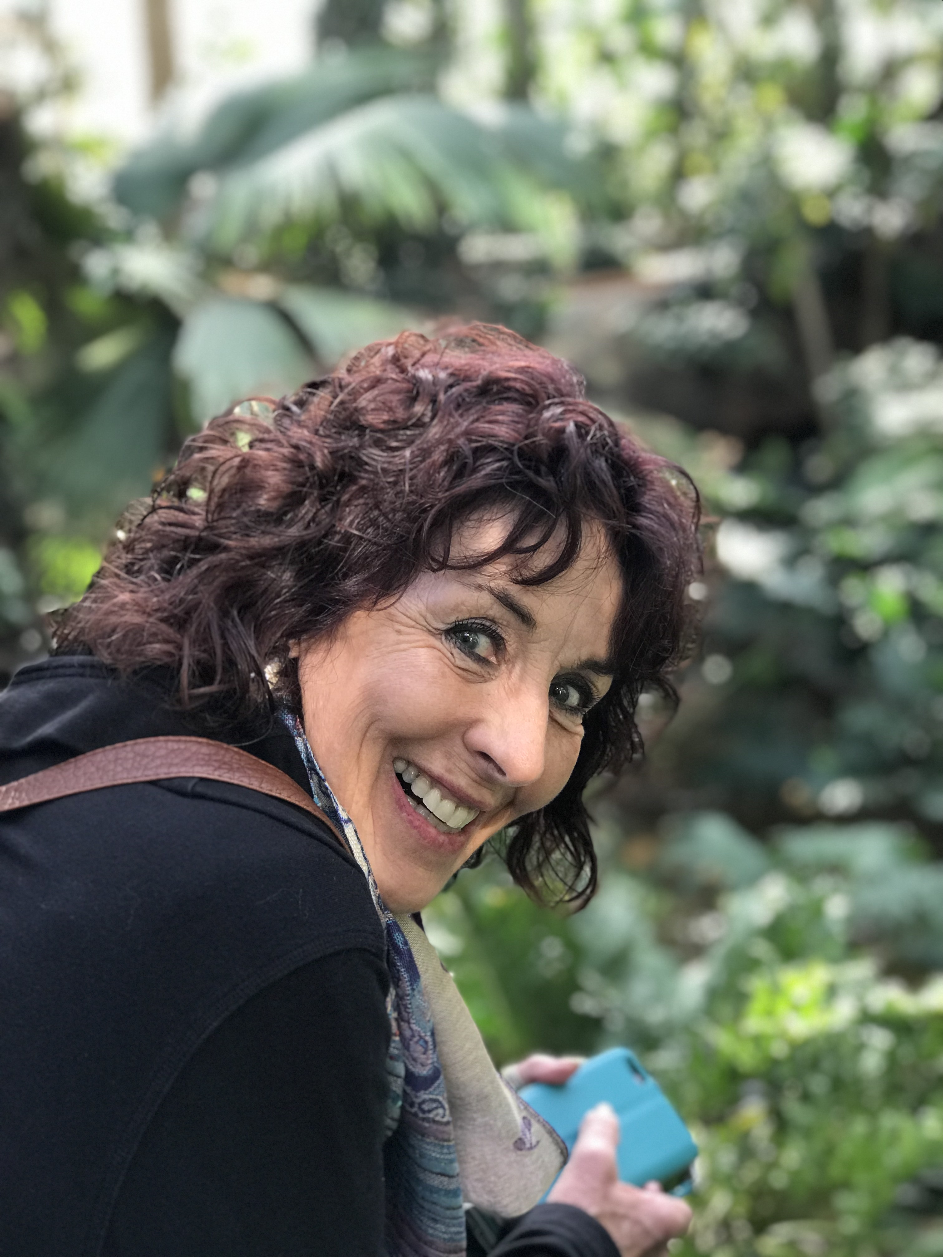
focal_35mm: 57
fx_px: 2070
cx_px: 472
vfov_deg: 33.8
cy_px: 628
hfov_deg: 25.7
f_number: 2.8
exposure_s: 1/120
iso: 160
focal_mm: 6.6
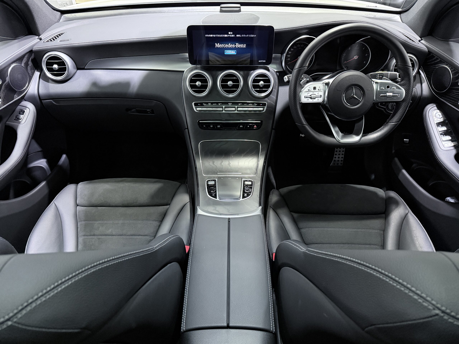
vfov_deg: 56.8
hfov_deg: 71.6
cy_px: 172
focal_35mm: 24
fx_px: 318
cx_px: 230
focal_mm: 6.76
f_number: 1.78
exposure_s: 1/50
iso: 400
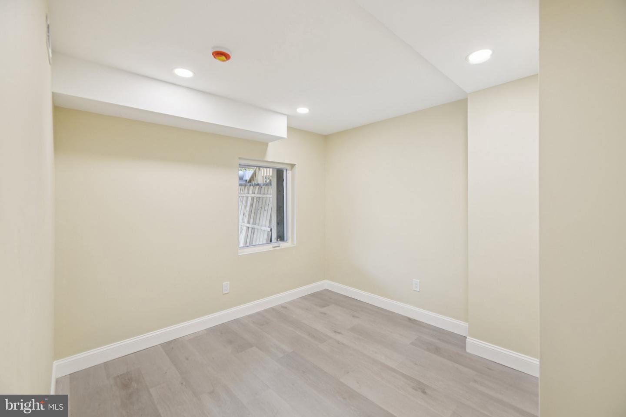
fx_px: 243
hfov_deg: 104.3
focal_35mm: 14
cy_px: 208
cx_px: 313
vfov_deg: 81.2
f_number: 8
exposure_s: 1/15
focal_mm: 14
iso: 160
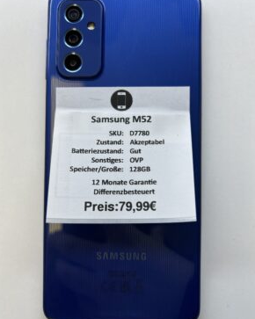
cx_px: 128
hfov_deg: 51.5
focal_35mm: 28
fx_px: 264
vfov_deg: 62.2
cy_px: 156
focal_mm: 5.7
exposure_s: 1/307
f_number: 1.5
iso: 50
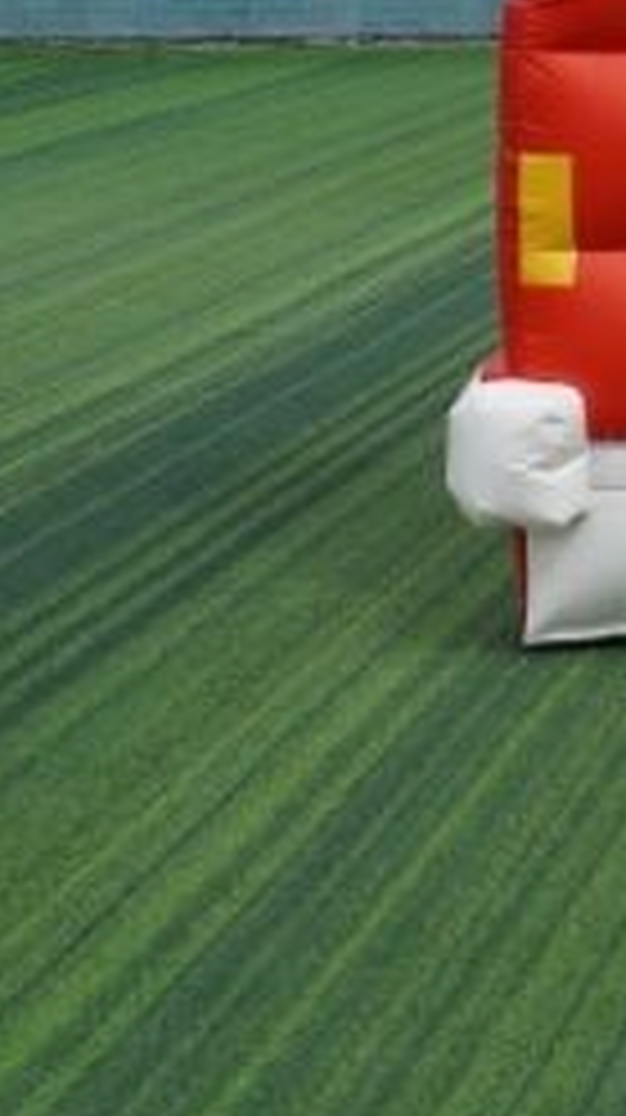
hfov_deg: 9.7
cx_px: 1680
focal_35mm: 104
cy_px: -205
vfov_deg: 19.4
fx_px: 3077
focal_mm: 16
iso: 100
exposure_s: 1/320
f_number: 8
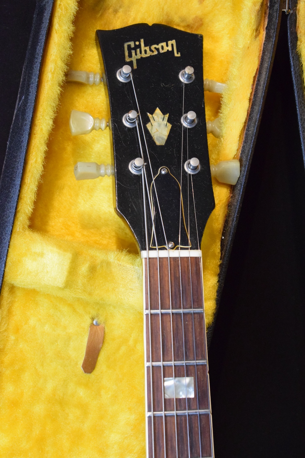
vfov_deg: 24.6
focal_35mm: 82
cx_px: 152
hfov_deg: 16.6
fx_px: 1048
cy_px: 229
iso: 6400
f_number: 5.6
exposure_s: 1/60
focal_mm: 55
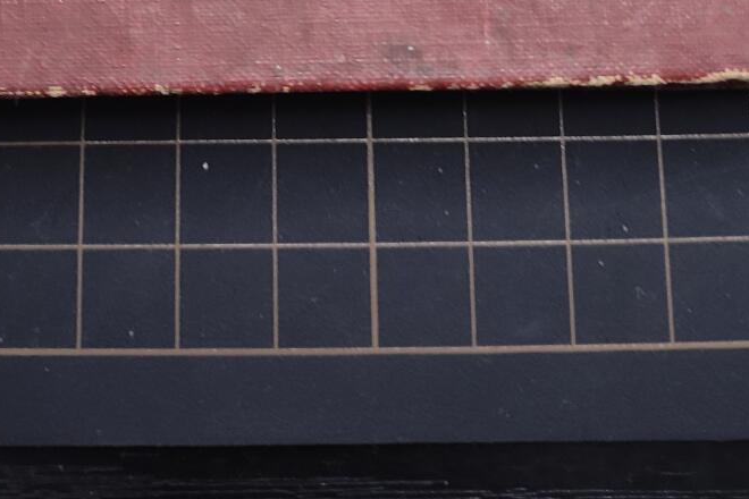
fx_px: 1477
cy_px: -494
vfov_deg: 15.4
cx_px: 284
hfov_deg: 28.4
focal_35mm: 71
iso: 200
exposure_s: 1/14.3
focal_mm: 4.71
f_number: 1.79
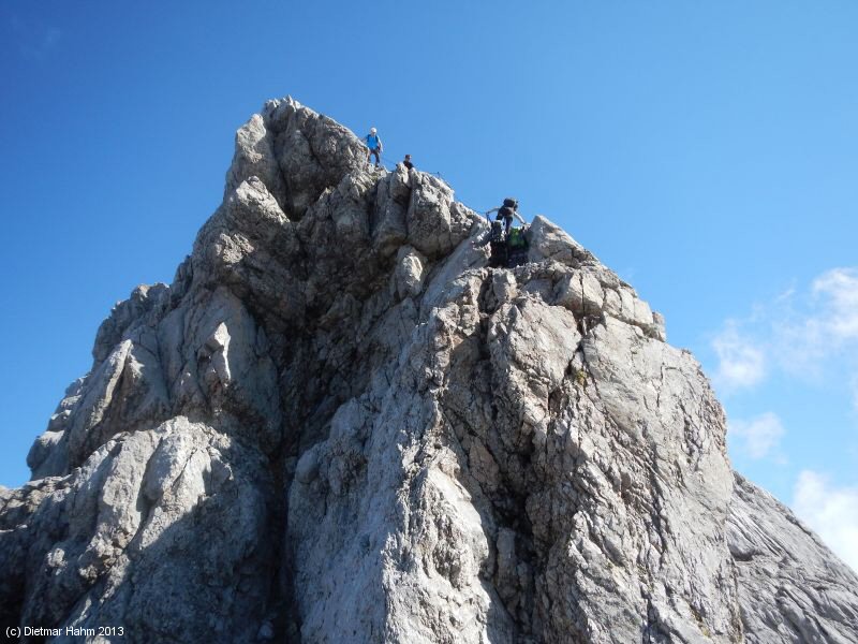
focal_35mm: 28
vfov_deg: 49.7
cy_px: 322
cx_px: 429
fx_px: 694
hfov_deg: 63.4
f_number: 3.9
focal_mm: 5
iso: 125
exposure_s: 1/640
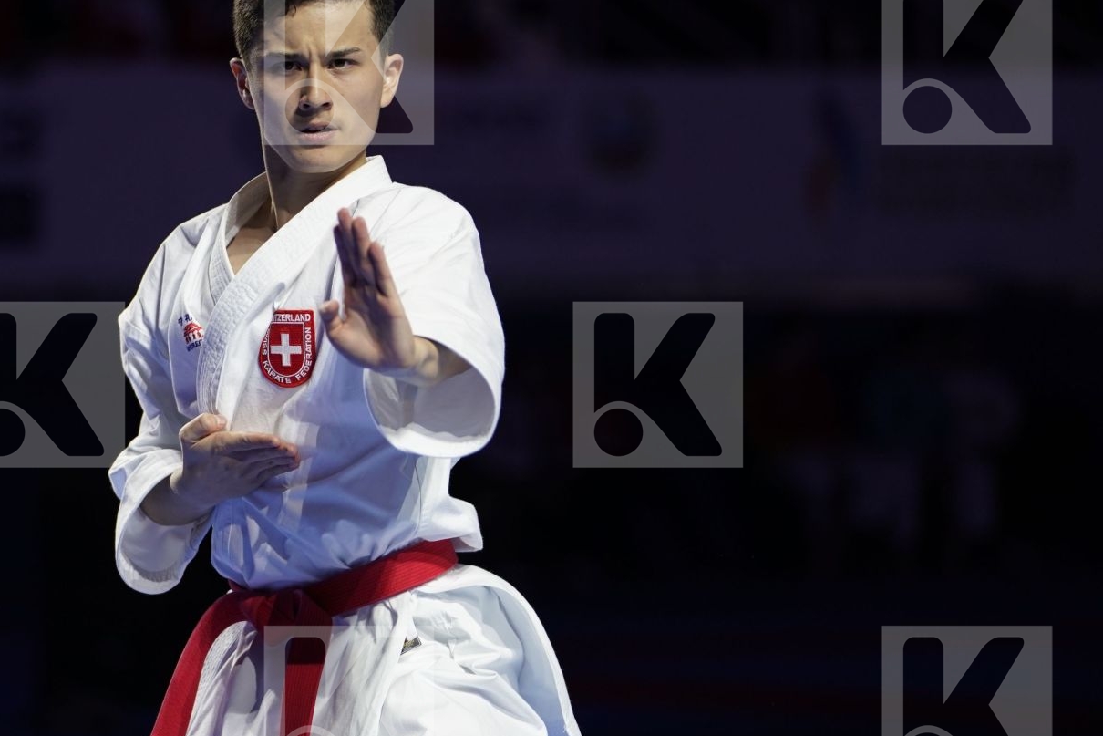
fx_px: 7017
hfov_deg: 9.0
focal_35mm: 229
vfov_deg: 6.0
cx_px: 349
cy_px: 385
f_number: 2.8
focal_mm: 154
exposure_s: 1/500
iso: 640
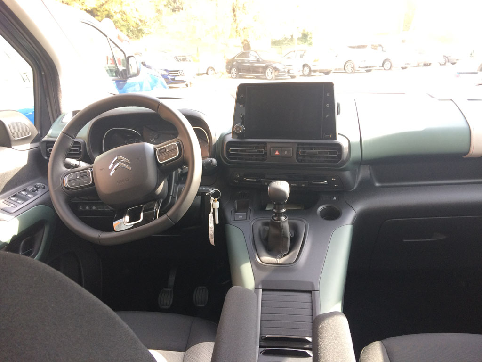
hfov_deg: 61.7
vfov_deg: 48.2
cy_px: 181
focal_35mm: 29
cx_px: 241
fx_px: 404
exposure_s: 1/100
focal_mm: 4.15
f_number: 2.2
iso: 64
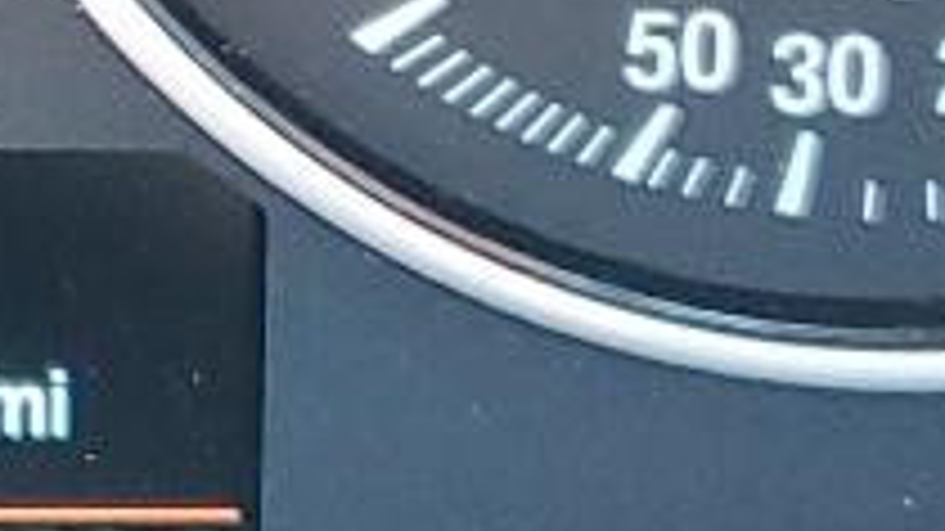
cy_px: -576
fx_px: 5411
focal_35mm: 216
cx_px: -536
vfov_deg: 5.5
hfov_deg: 9.7
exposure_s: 1/60.2
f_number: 1.5
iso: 103
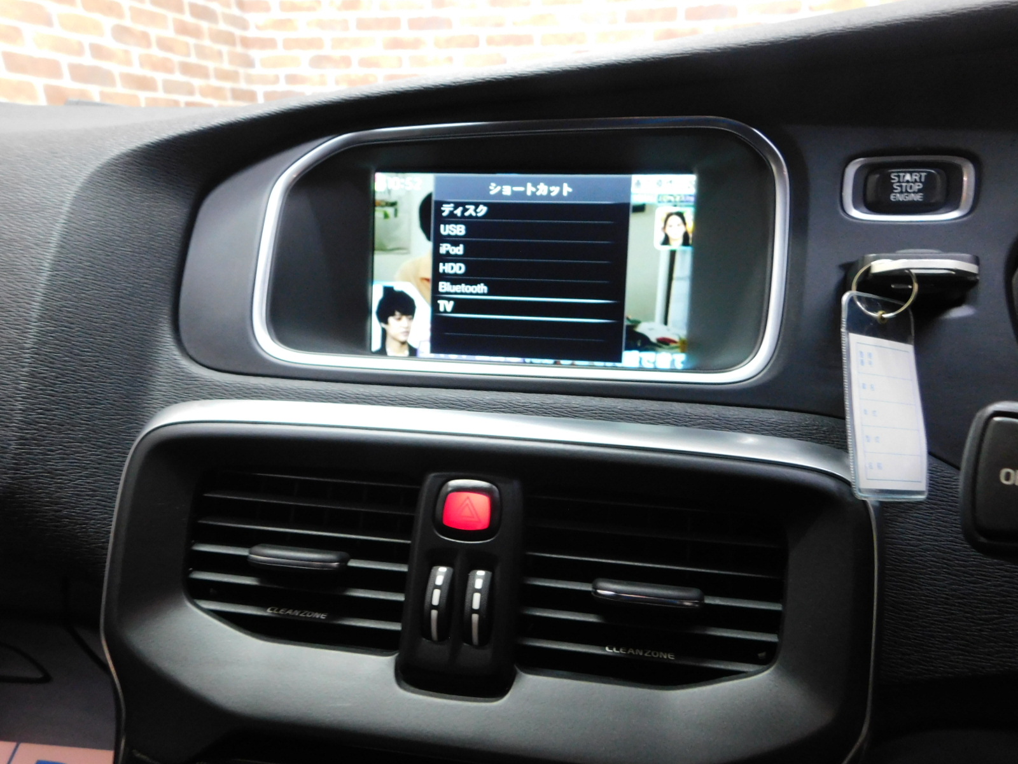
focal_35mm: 23
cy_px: 382
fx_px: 676
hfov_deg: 73.9
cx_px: 509
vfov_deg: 58.9
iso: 400
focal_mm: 4
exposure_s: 1/10
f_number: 3
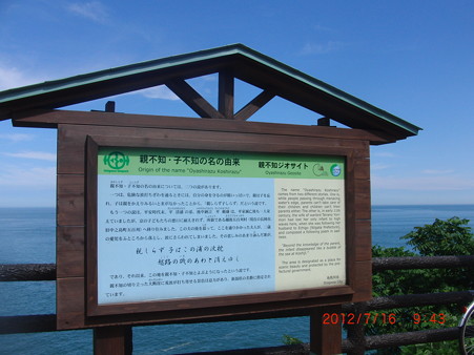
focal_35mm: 37
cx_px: 237
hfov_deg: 50.2
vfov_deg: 38.6
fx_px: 507
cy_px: 178
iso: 100
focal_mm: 6.42
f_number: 8.5
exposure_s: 1/320
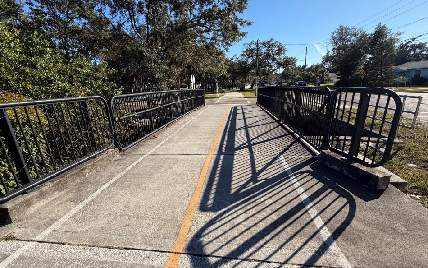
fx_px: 187
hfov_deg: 97.8
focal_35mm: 16
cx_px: 213
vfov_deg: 71.3
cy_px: 137
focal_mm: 2.22
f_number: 2.2
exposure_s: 1/770
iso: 25
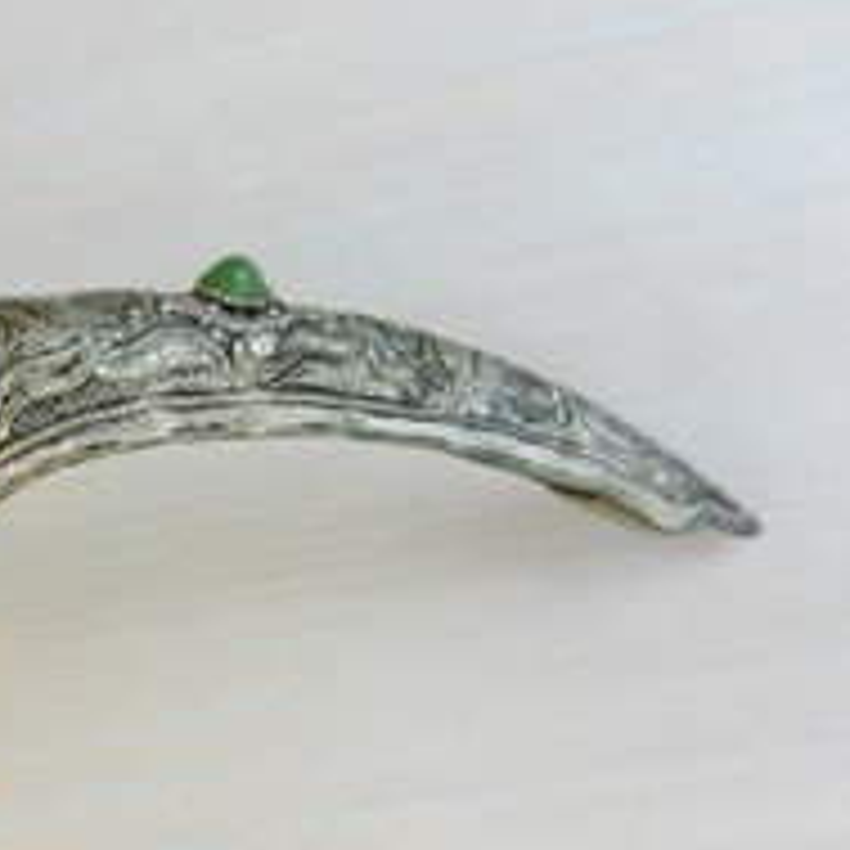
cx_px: 137
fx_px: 1111
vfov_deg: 41.7
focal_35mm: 40
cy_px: 497
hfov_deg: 39.7
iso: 450
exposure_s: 1/250
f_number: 3.5
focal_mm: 4.5
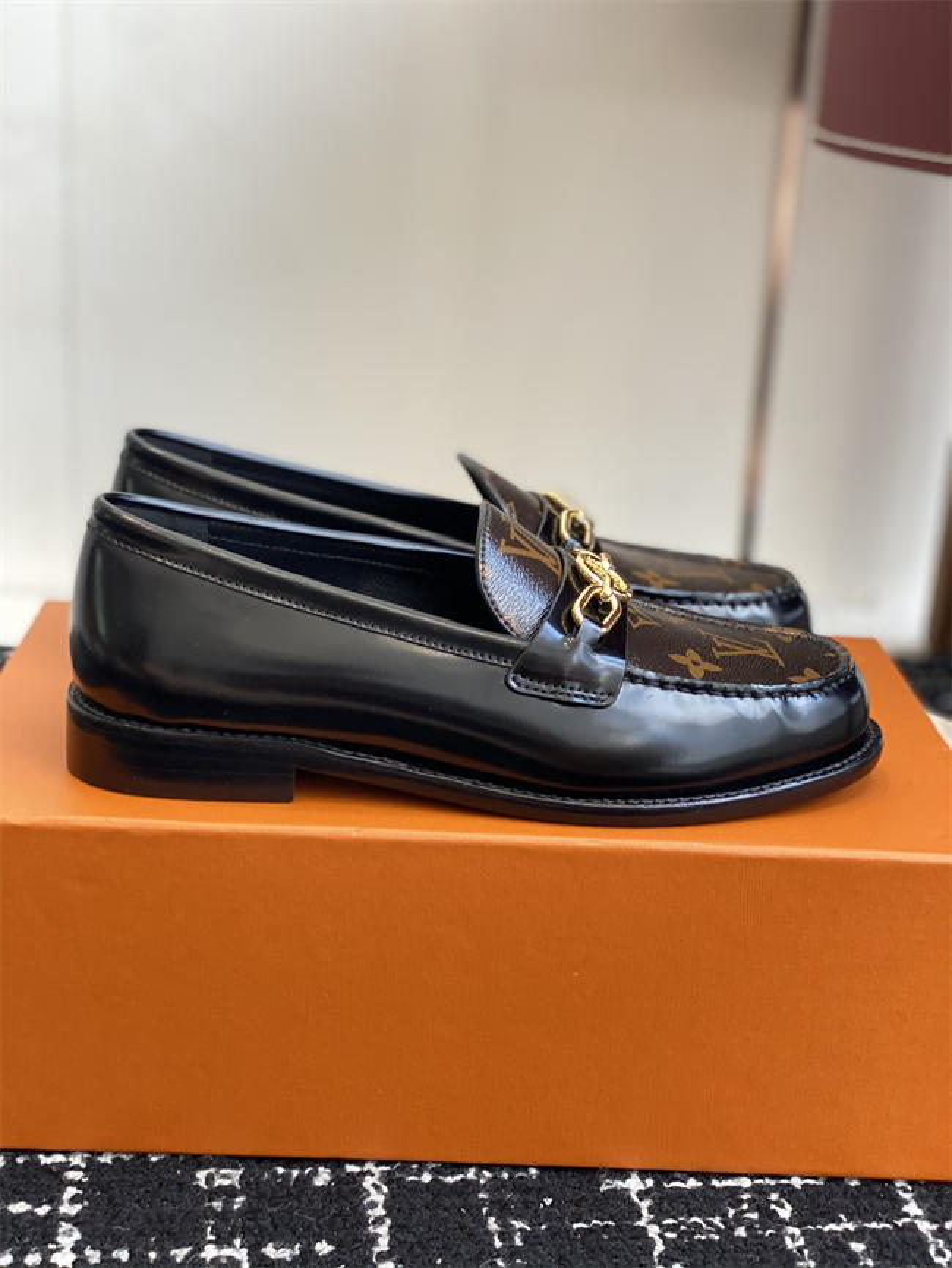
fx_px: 1906
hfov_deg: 28.0
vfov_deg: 36.8
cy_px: 634
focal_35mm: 52
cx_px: 476
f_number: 2
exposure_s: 1/122
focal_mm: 6
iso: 50
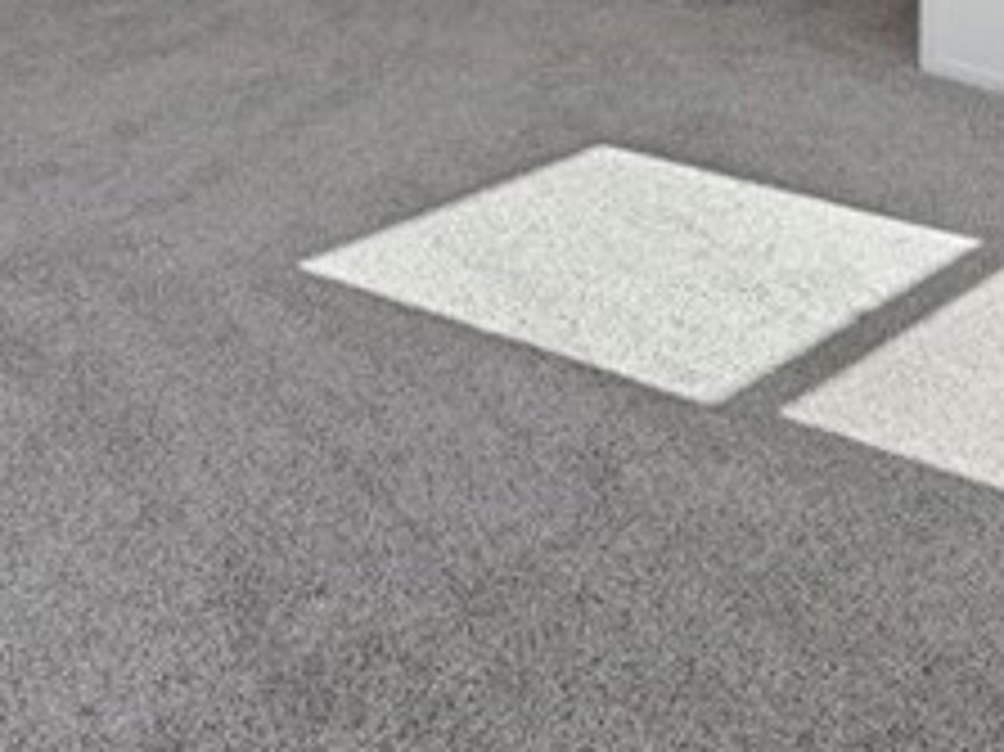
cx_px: 455
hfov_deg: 36.2
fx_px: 1536
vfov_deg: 21.2
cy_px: -493
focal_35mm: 53
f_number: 8
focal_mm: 12
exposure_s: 1/90
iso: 800
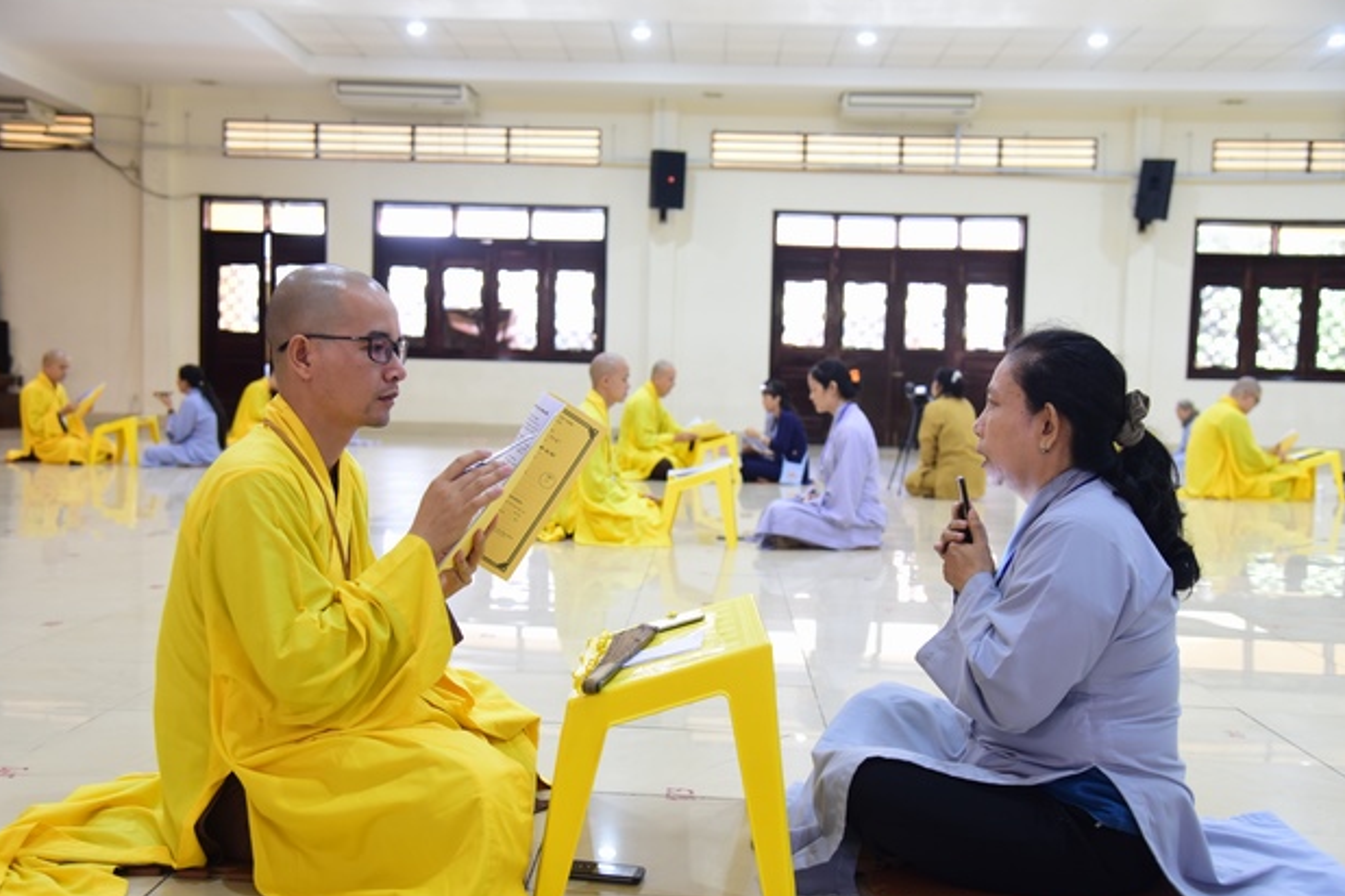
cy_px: 457
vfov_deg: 33.4
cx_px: 683
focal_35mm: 40
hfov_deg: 48.5
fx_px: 1494
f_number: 4
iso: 800
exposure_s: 1/25
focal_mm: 38
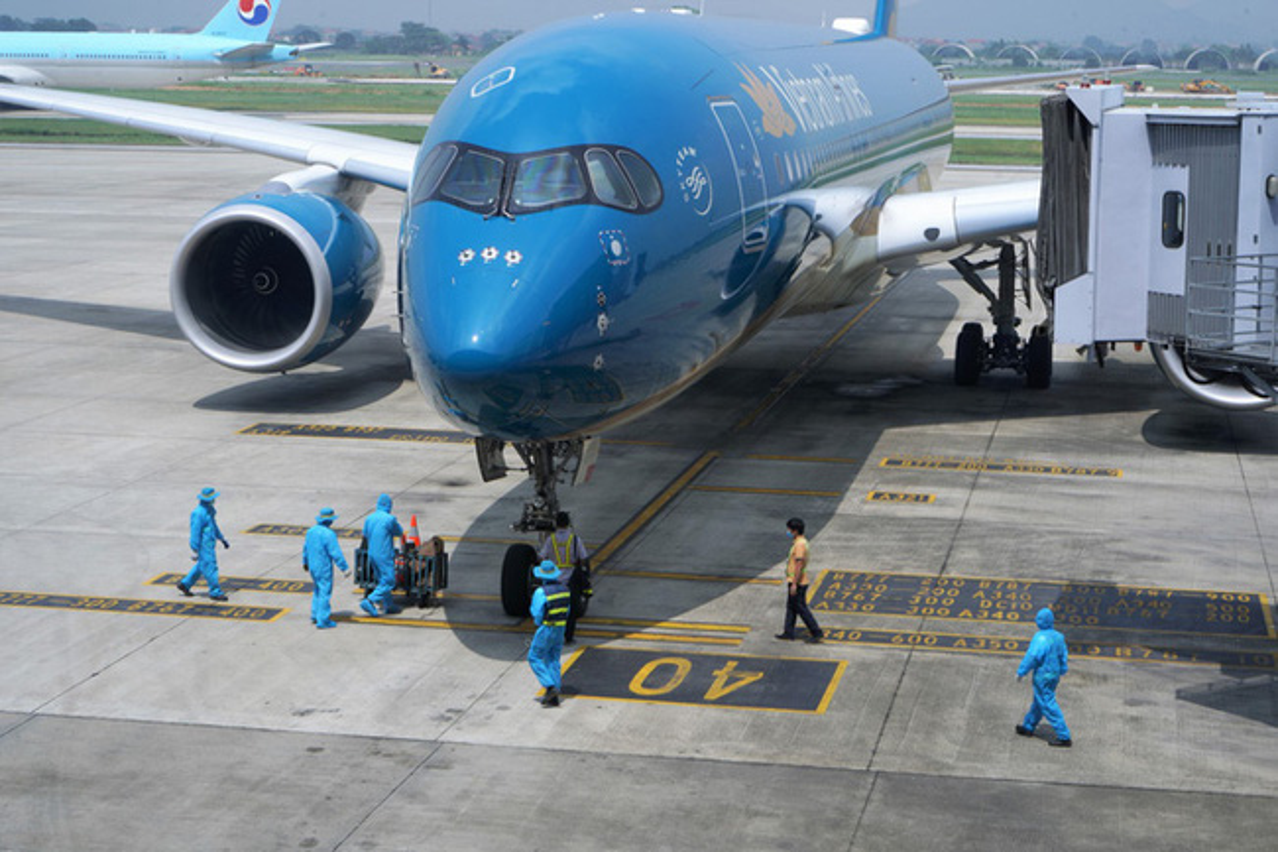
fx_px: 2484
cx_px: 639
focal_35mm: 70
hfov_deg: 28.9
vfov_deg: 19.4
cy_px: 426
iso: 100
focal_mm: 70
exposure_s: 1/100
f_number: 16
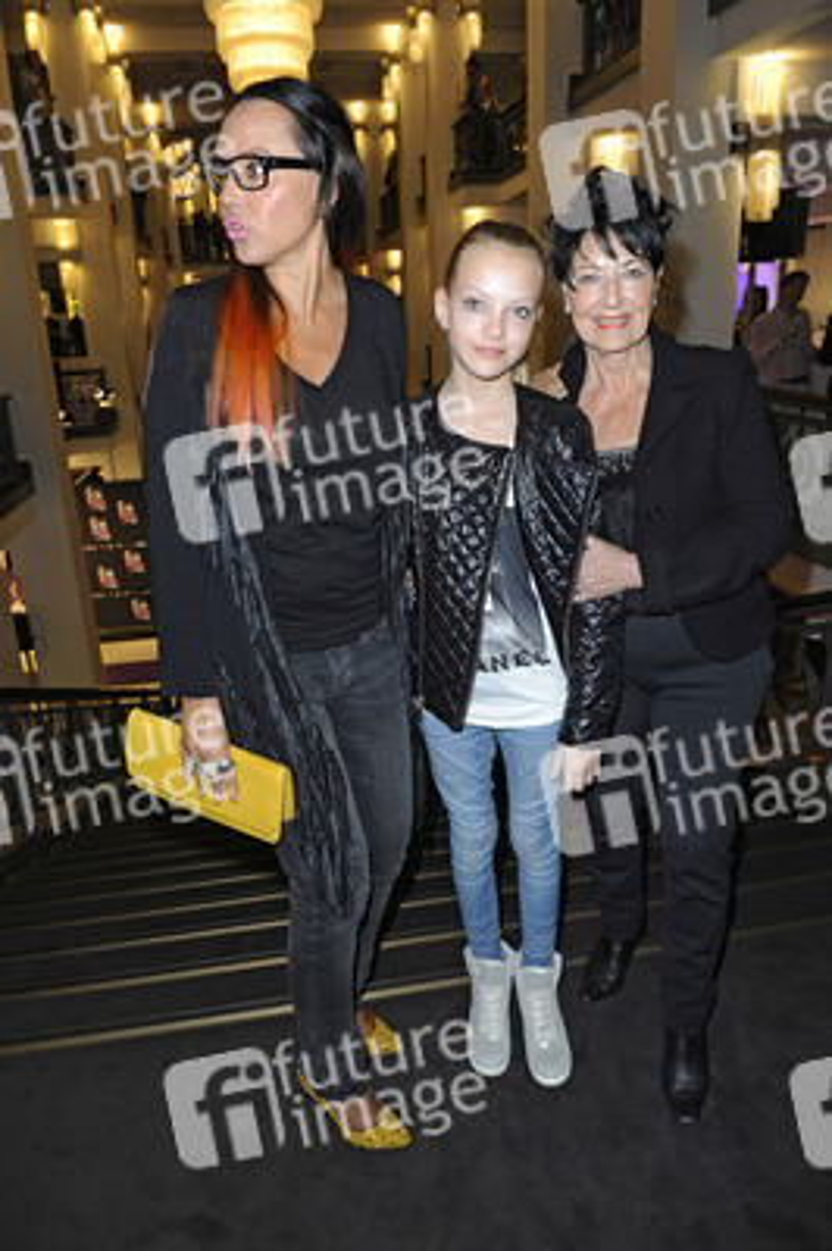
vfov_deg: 73.8
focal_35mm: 24
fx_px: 833
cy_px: 626
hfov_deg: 53.1
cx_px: 416
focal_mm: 24
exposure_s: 1/60
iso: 1600
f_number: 5.6
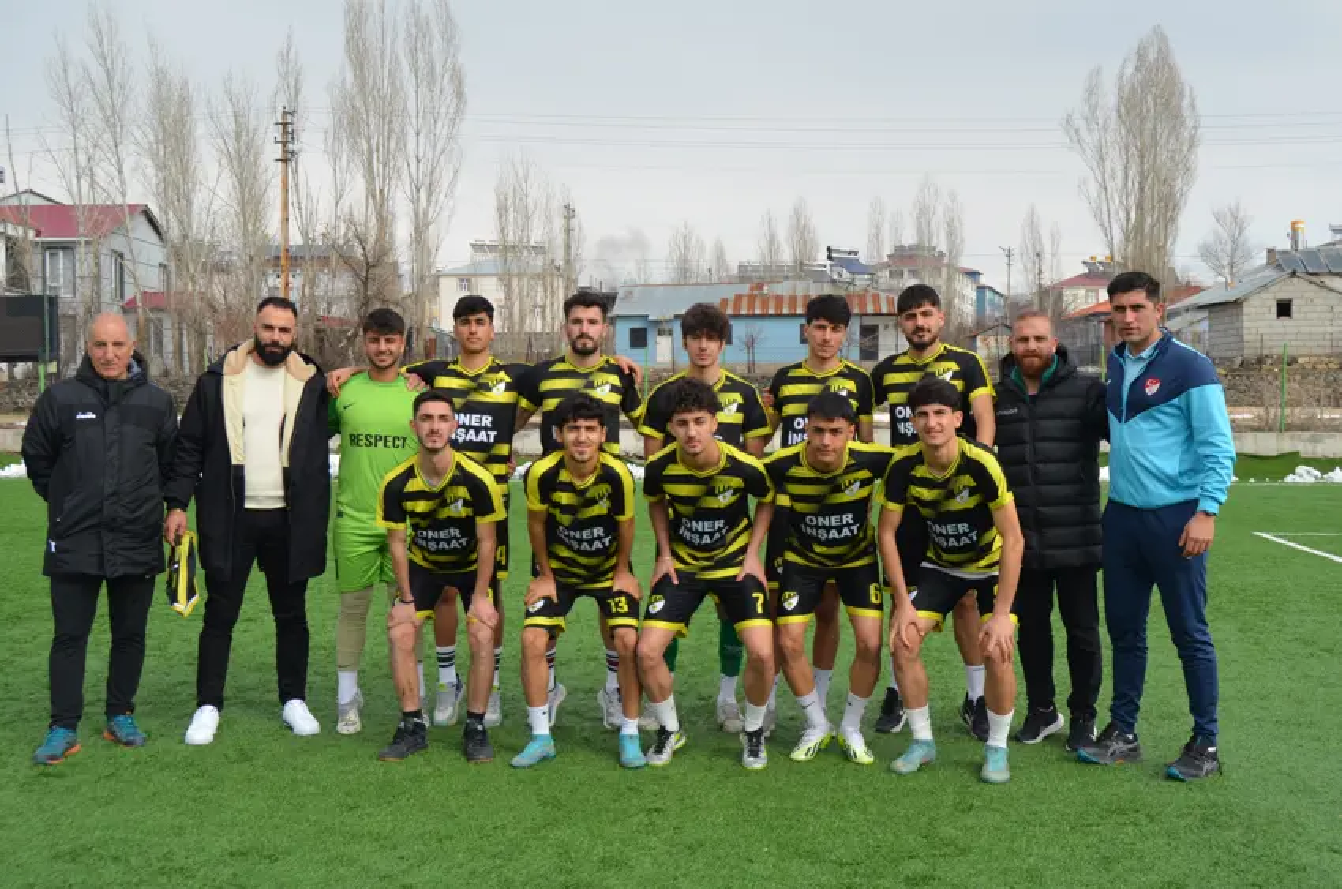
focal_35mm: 39
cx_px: 671
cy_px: 444
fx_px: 1451
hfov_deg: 49.6
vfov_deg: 34.1
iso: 110
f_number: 8
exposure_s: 1/250
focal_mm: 26
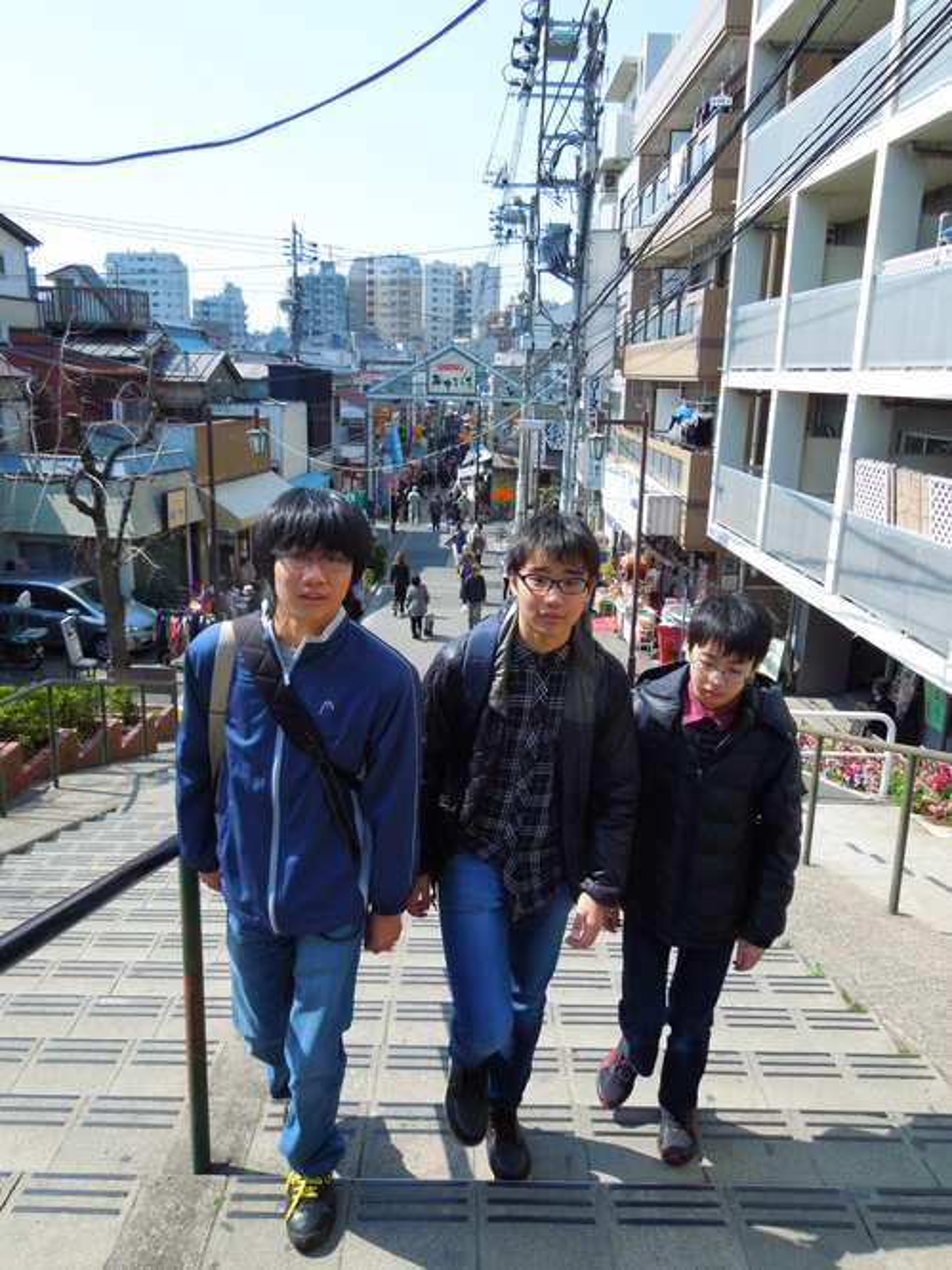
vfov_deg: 69.4
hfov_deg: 54.9
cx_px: 476
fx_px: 917
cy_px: 635
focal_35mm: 25
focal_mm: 4.5
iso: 100
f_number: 3.3
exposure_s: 1/640
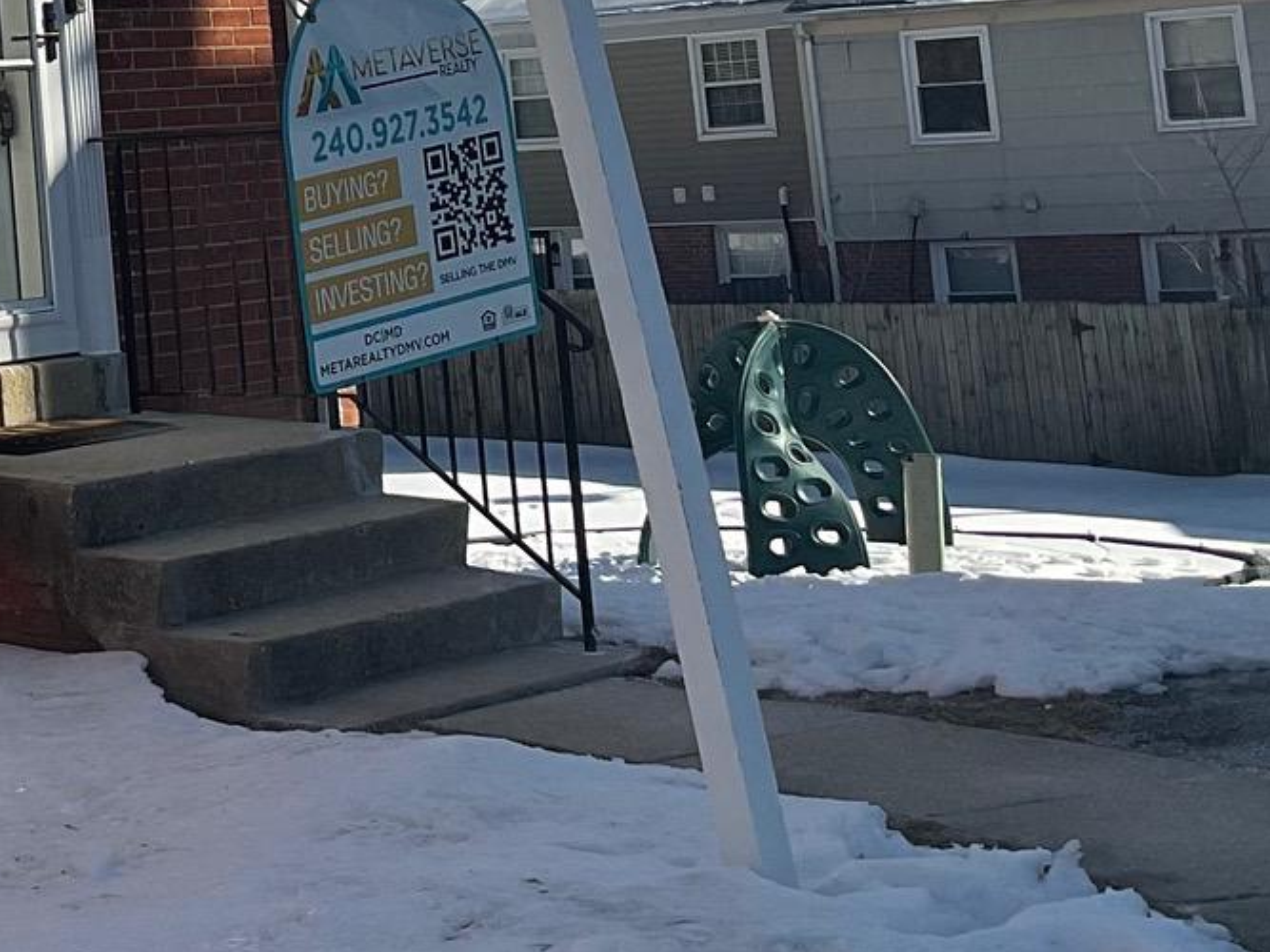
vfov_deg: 15.9
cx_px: -91
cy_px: -228
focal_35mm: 89
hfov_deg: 21.0
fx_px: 3265
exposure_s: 1/2801
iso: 16
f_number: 1.8
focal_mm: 3
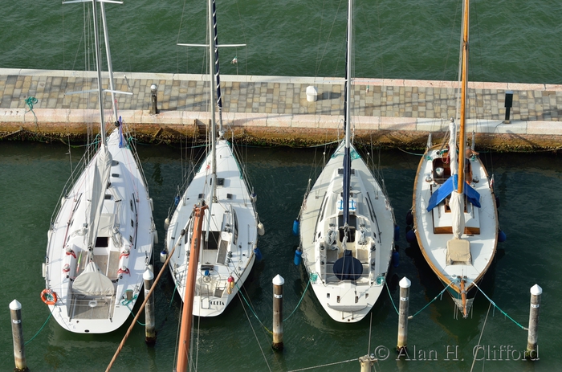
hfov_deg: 14.9
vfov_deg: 9.9
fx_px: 2149
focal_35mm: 138
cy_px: 186
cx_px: 281
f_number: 6.3
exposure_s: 1/320
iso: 100
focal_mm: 92
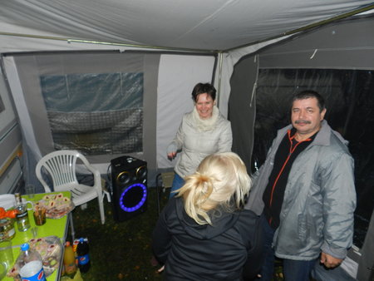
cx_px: 187
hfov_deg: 73.9
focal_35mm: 23
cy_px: 140
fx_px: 249
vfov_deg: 58.9
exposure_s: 1/30
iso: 200
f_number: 3.4
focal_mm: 4
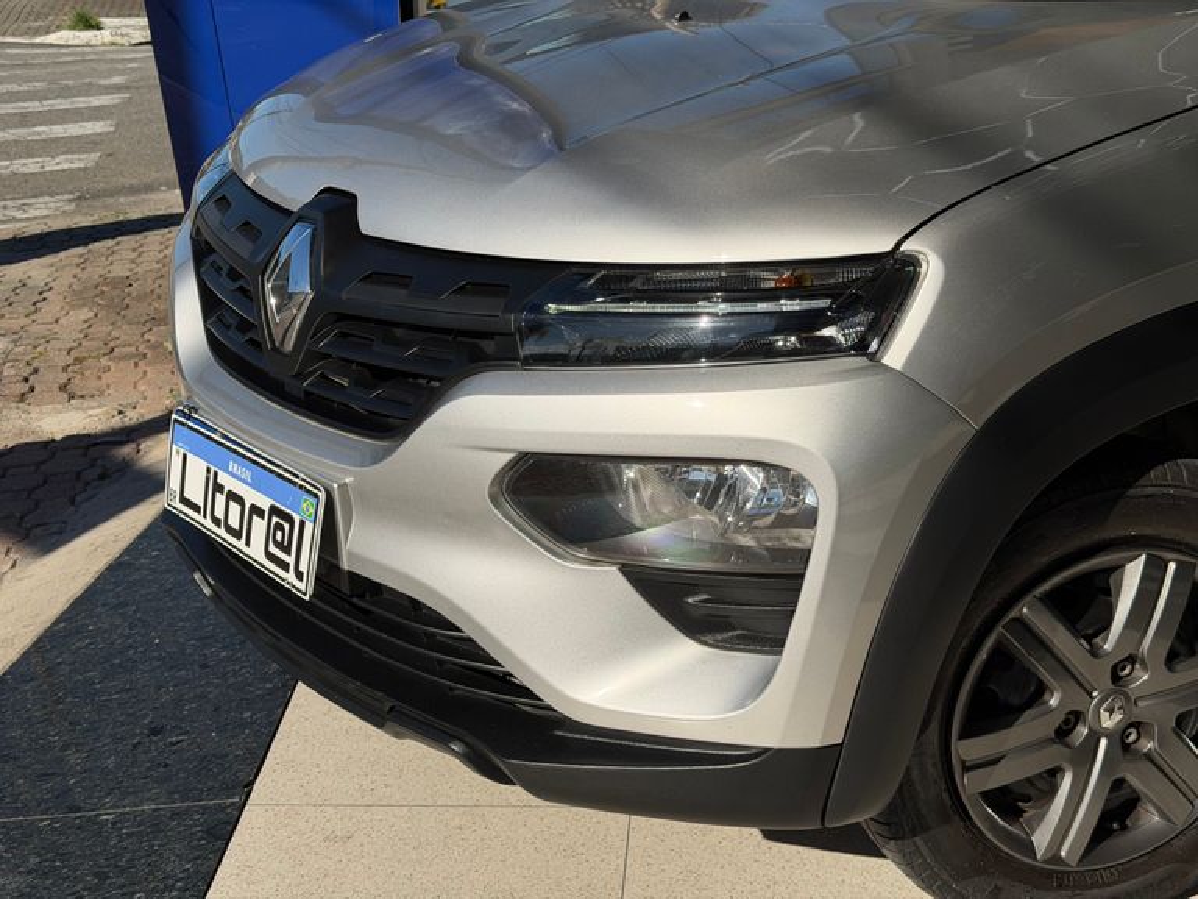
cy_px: 450
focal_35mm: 48
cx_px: 599
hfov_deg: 39.7
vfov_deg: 30.3
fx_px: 1661
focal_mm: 6.76
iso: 64
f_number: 1.78
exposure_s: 1/13333
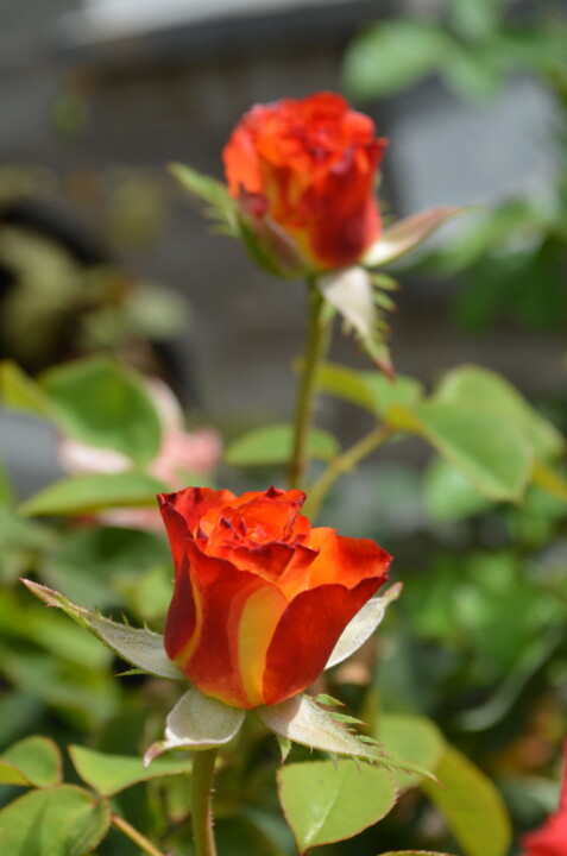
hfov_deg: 16.5
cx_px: 284
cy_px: 428
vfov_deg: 24.7
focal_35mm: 82
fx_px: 1957
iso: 110
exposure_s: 1/250
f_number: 8
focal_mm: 55
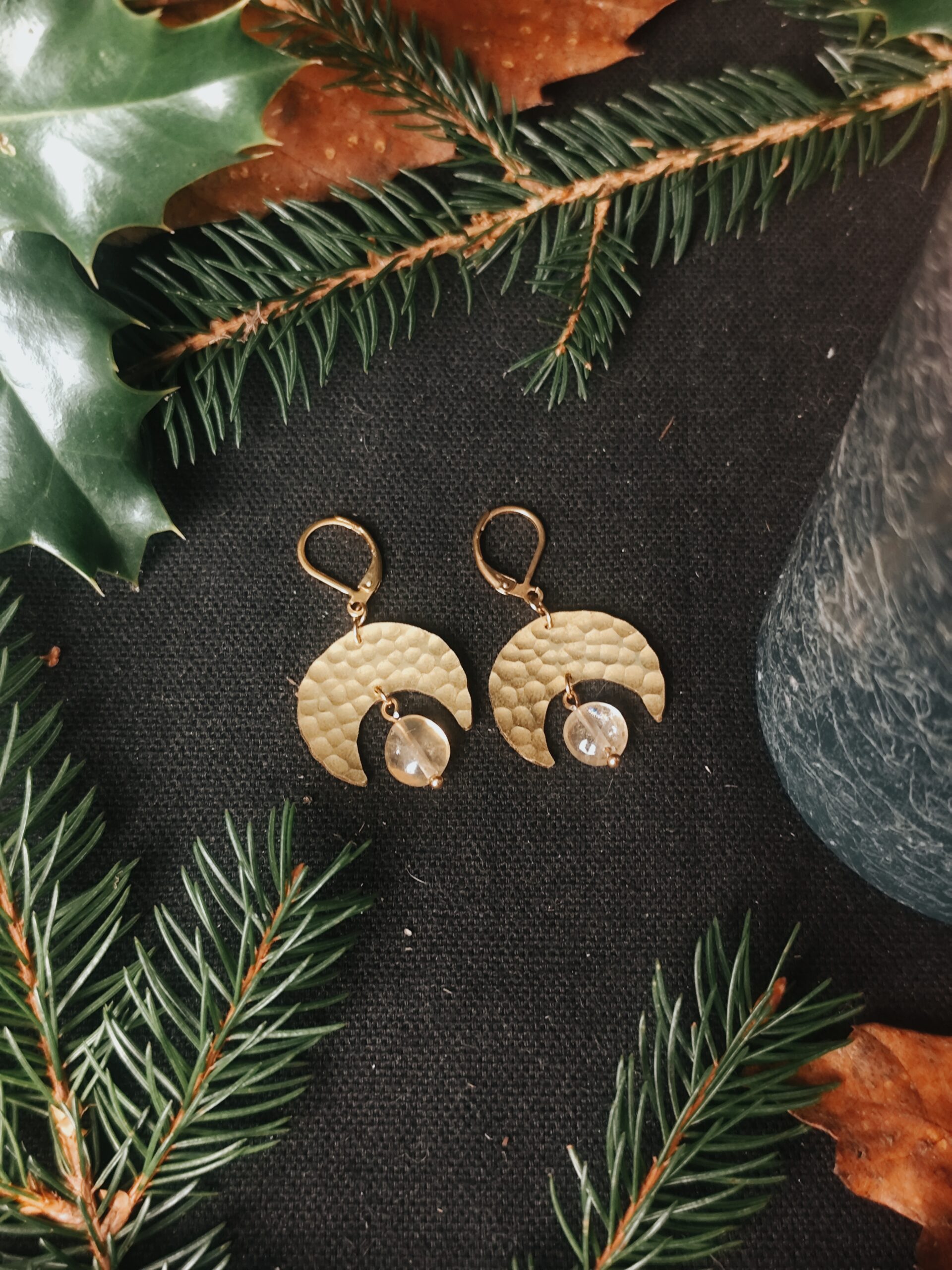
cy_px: 635
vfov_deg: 41.2
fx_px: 1687
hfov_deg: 31.5
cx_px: 476
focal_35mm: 46
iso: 640
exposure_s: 1/25
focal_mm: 6.19
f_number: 1.65
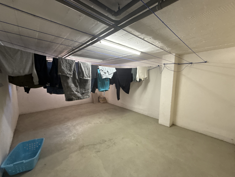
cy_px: 88
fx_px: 95
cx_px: 118
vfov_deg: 85.7
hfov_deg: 102.1
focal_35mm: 14
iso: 640
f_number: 2.2
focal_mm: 2.22
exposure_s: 1/50
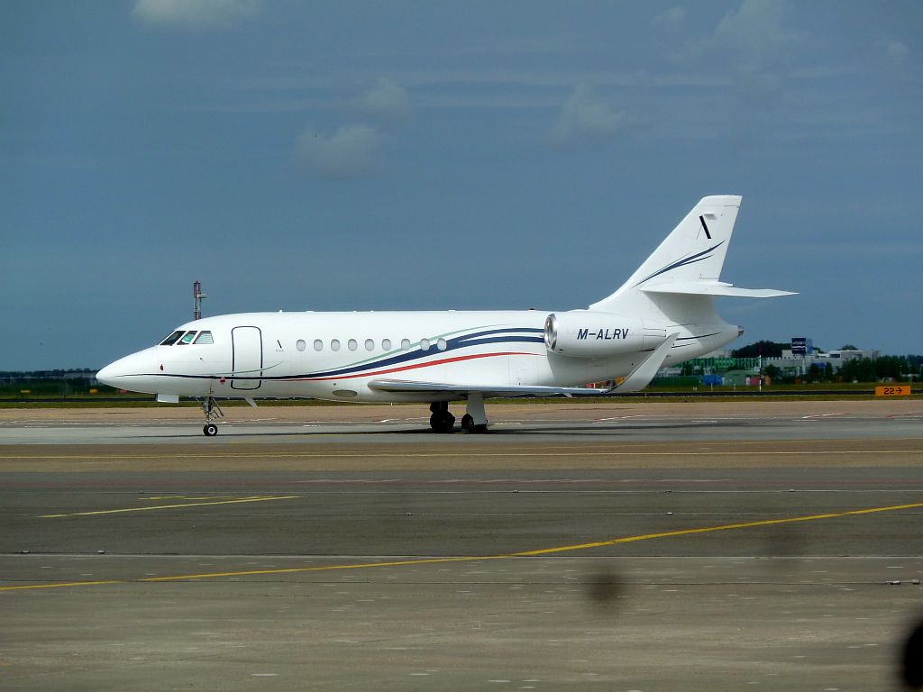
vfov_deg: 7.1
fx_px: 5599
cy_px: 346
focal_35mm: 210
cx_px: 462
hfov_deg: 9.4
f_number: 5.6
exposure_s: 1/800
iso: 80
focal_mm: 34.4
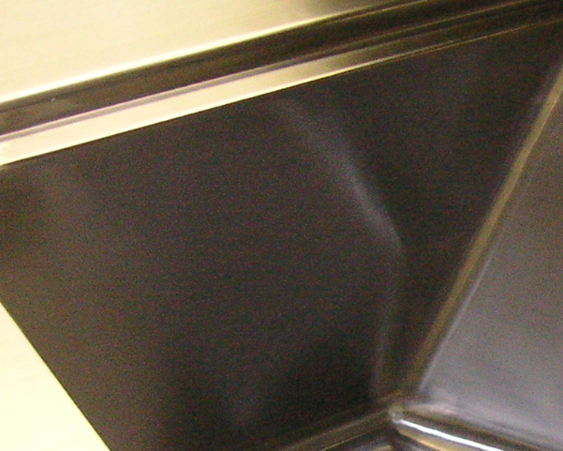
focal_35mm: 123
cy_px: 434
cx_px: 791
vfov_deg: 12.4
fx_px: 2050
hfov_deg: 14.8
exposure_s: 1/45
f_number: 2.8
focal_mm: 6.1
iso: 160
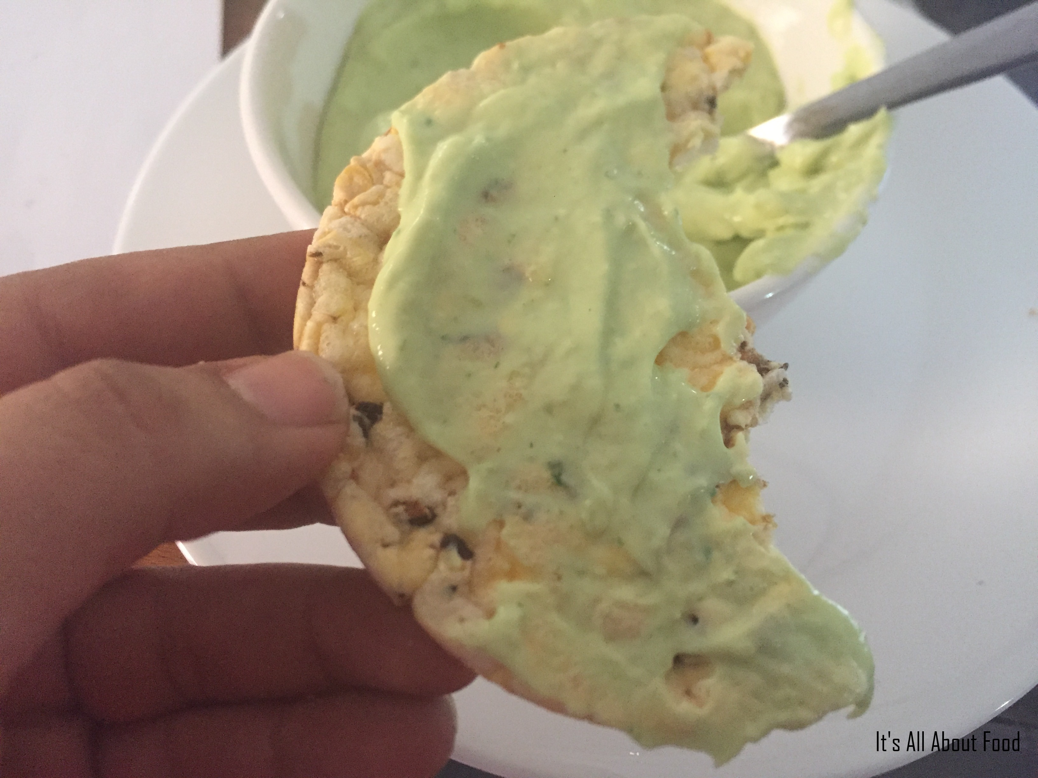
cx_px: 519
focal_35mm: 29
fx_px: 870
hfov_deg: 61.7
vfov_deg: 48.2
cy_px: 389
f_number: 2.2
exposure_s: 1/25
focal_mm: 4.15
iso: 320
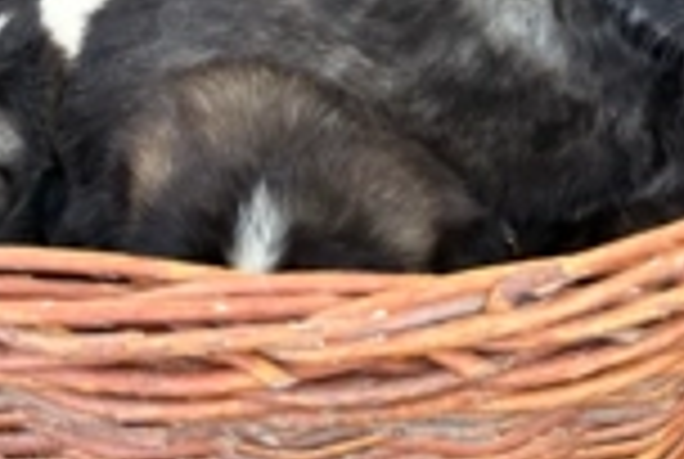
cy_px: -194
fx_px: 1352
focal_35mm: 71
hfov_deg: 28.1
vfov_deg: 17.6
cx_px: 486
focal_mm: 5.96
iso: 50
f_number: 1.6
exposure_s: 1/122
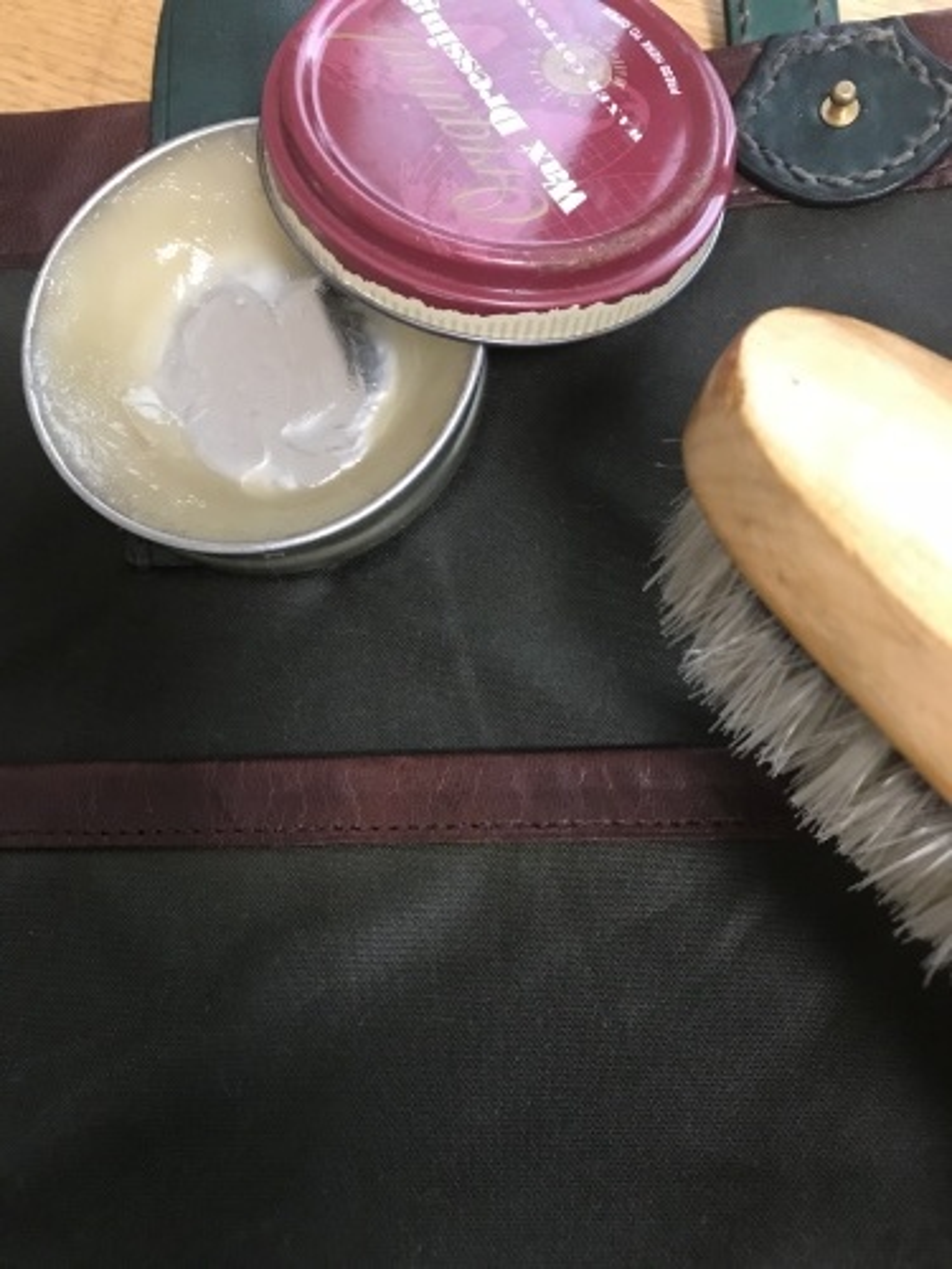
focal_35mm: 28
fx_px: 1027
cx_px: 476
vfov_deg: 63.4
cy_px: 634
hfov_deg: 49.7
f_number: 1.8
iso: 100
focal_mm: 3.99
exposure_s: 1/11
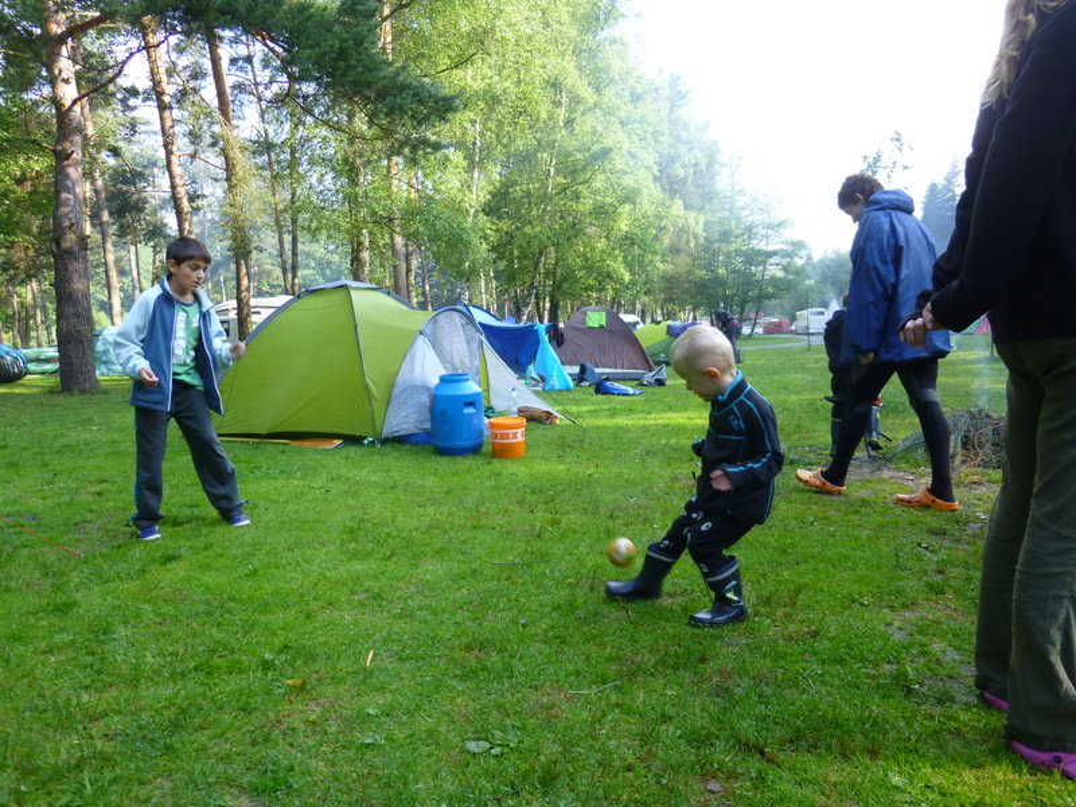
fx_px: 777
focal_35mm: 25
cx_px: 538
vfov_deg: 54.9
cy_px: 404
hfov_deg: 69.4
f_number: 3.1
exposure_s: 1/100
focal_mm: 4.5
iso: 100
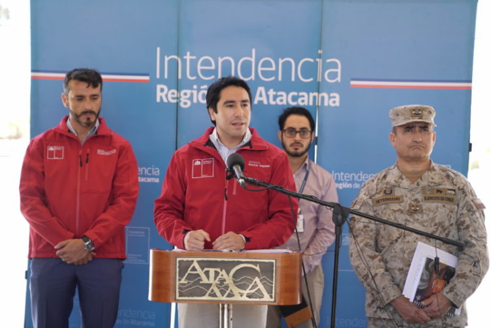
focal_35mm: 70
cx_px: 246
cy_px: 164
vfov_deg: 19.5
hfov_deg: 28.8
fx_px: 955
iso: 80
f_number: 2.8
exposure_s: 1/80
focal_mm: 70
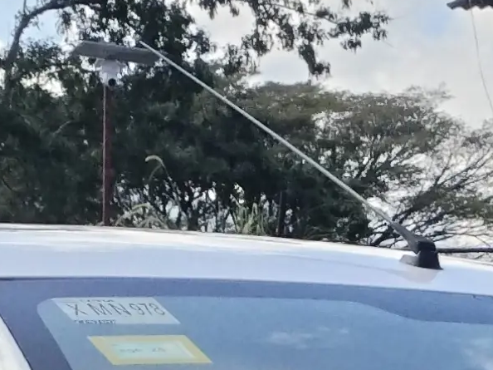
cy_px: 1211
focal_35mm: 225
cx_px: 706
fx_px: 3203
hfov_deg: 8.6
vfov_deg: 6.0
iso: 100
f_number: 1.8
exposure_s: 1/775
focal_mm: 4.75
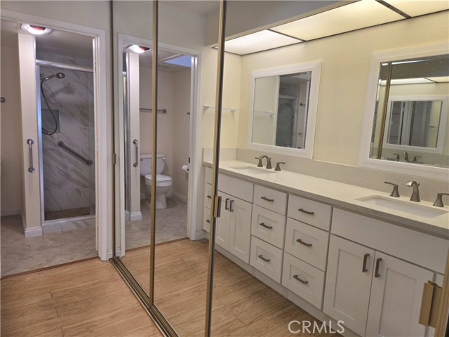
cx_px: 224
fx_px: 298
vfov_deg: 58.9
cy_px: 168
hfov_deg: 73.9
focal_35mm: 23
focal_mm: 5.4
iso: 64
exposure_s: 1/120
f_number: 1.8
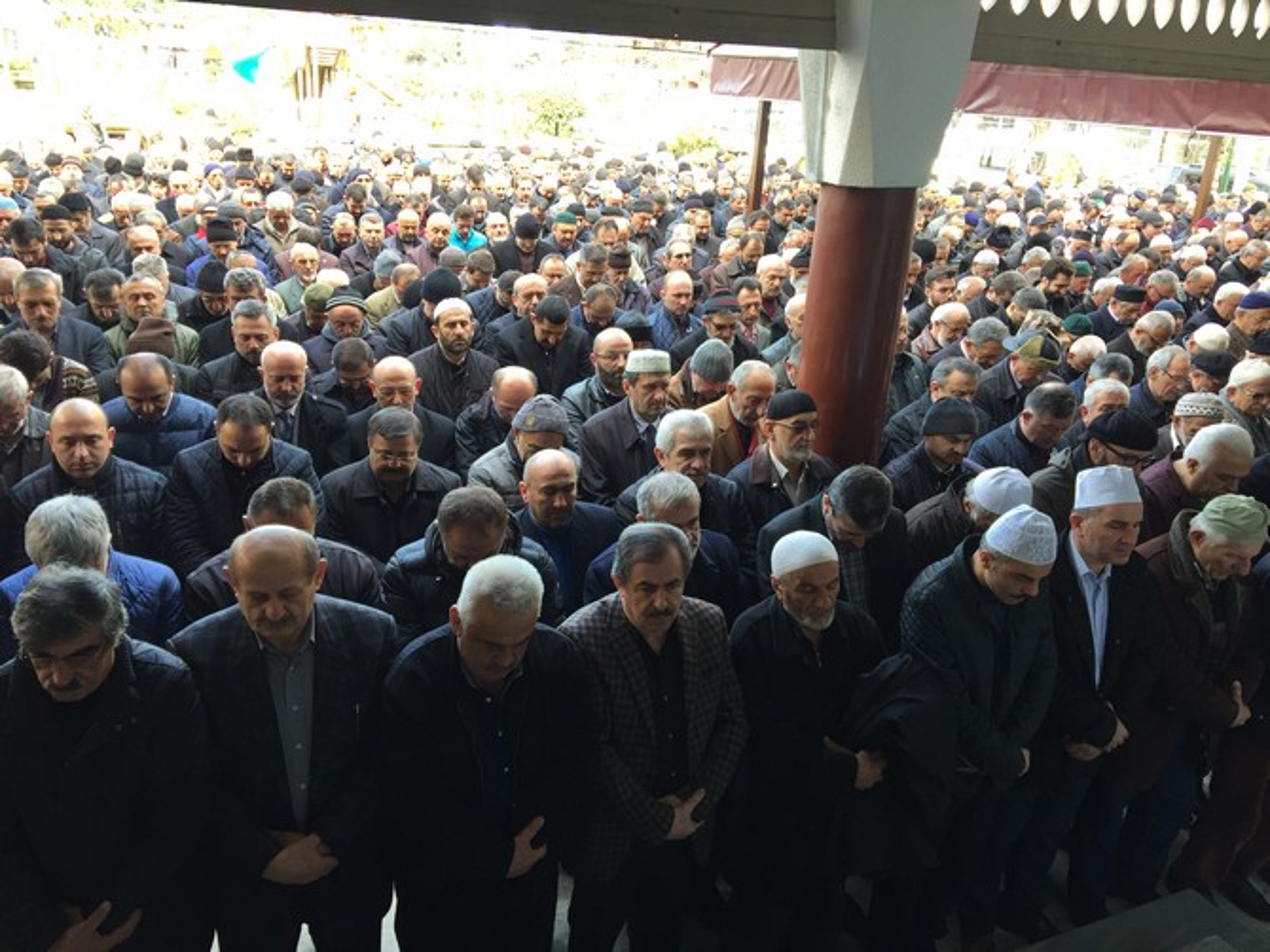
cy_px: 476
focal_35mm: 29
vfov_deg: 48.2
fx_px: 1064
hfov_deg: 61.7
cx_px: 635
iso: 50
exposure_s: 1/100
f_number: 2.2
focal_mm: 4.15
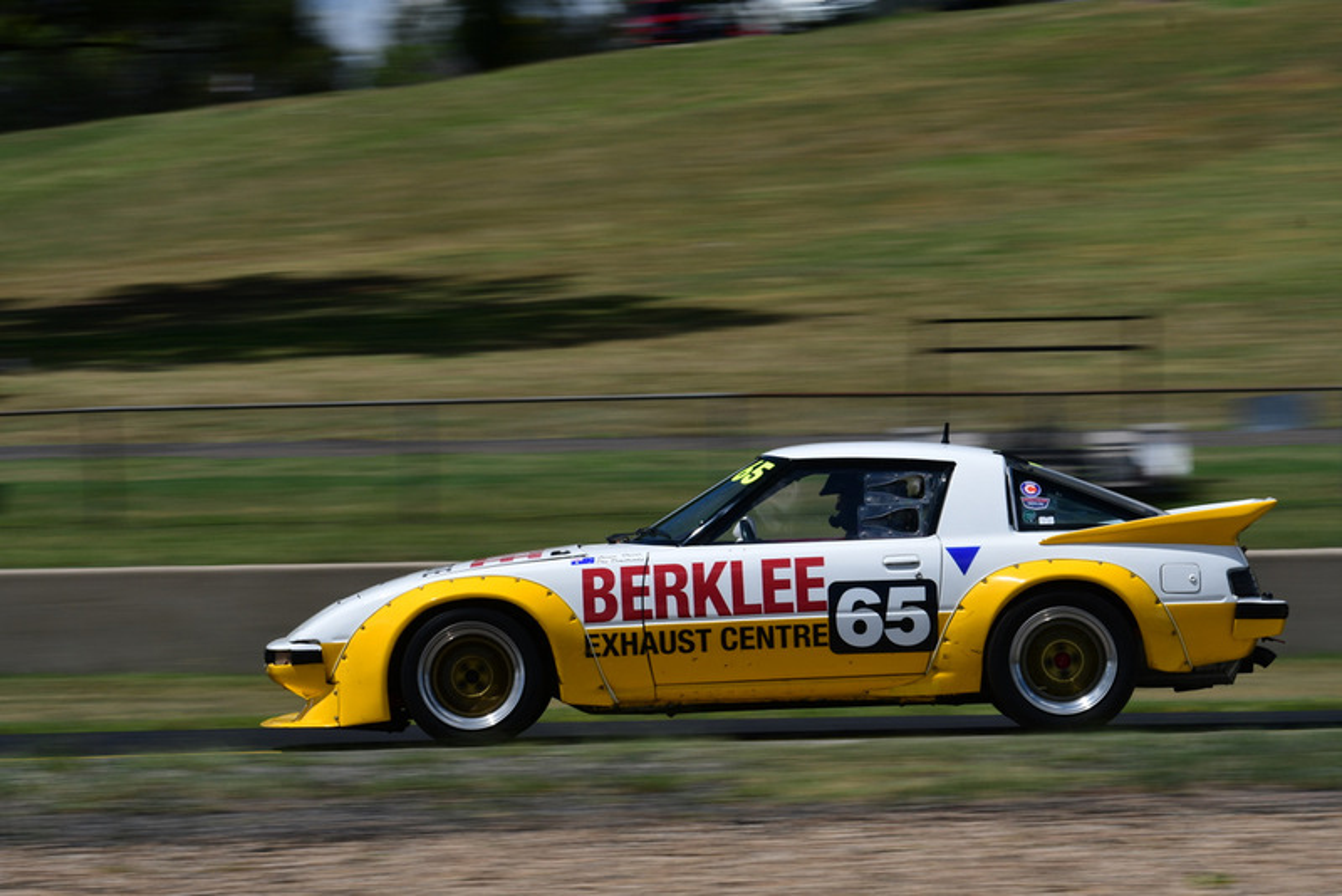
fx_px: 6824
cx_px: 671
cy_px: 448
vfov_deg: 7.5
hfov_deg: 11.2
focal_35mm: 183
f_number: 14
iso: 160
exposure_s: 1/200
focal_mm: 122
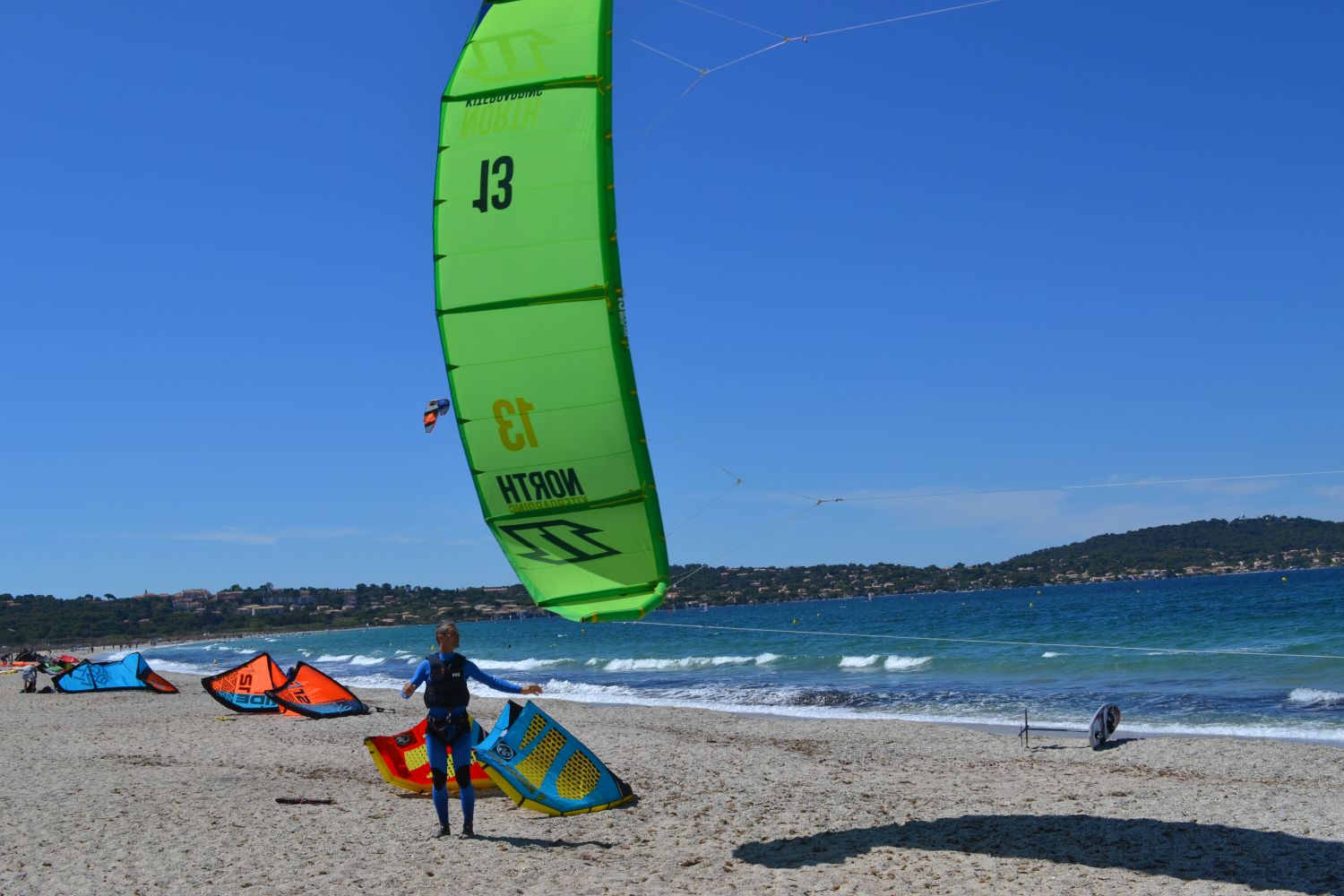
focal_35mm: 39
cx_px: 672
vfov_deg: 34.2
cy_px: 448
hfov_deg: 49.6
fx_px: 1456
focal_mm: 26
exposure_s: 1/320
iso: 100
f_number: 9
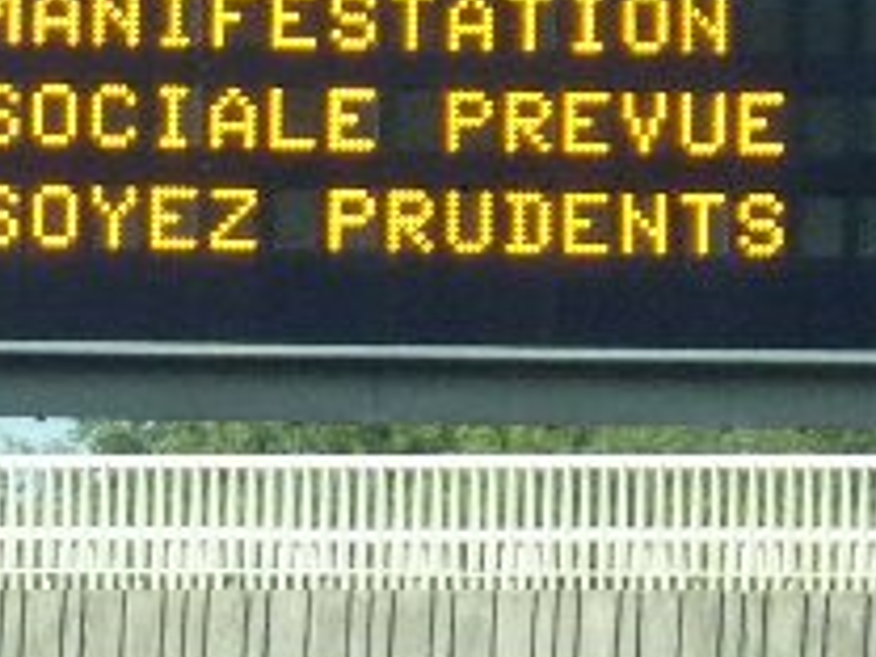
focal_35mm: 74
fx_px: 1873
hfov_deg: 26.0
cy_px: 825
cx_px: 215
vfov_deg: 18.6
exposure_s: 1/180
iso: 80
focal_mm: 4.2
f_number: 7.5
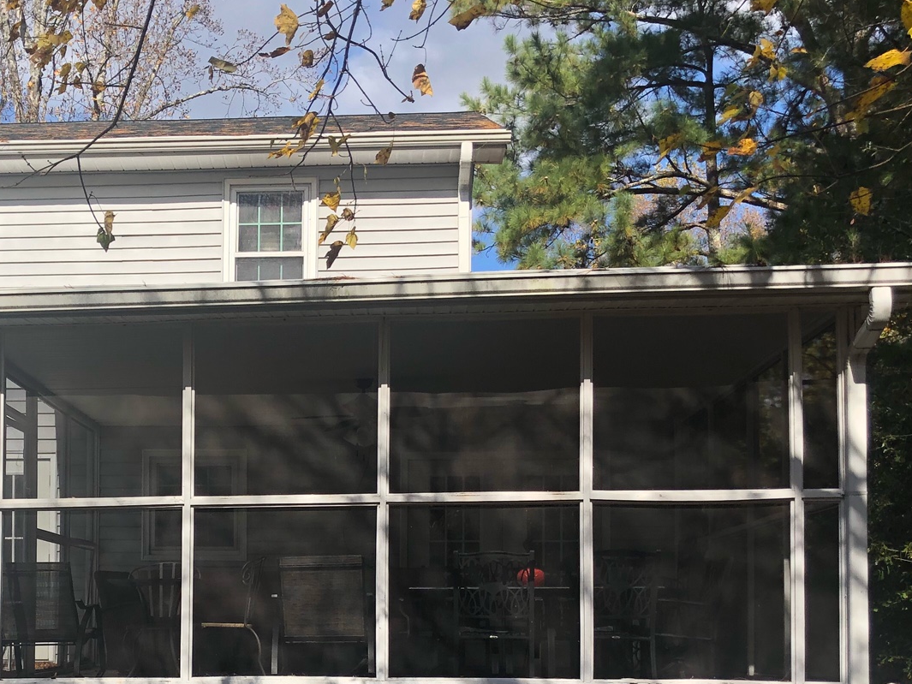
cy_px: 576
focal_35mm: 53
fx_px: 1397
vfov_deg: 26.8
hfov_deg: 35.4
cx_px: 236
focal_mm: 4
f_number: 1.8
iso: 20
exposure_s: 1/1675
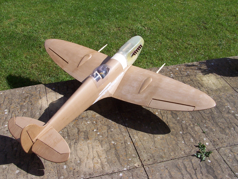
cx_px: 119
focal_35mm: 40
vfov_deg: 36.0
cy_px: 90
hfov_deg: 46.8
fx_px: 275
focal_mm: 6.7
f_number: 5.6
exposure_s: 1/350
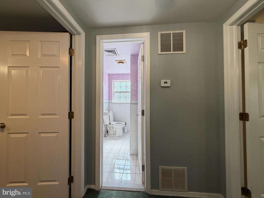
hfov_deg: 102.1
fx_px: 107
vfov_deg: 85.7
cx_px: 132
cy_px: 99
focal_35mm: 14
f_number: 2.2
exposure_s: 1/120
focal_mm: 2.22
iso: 200
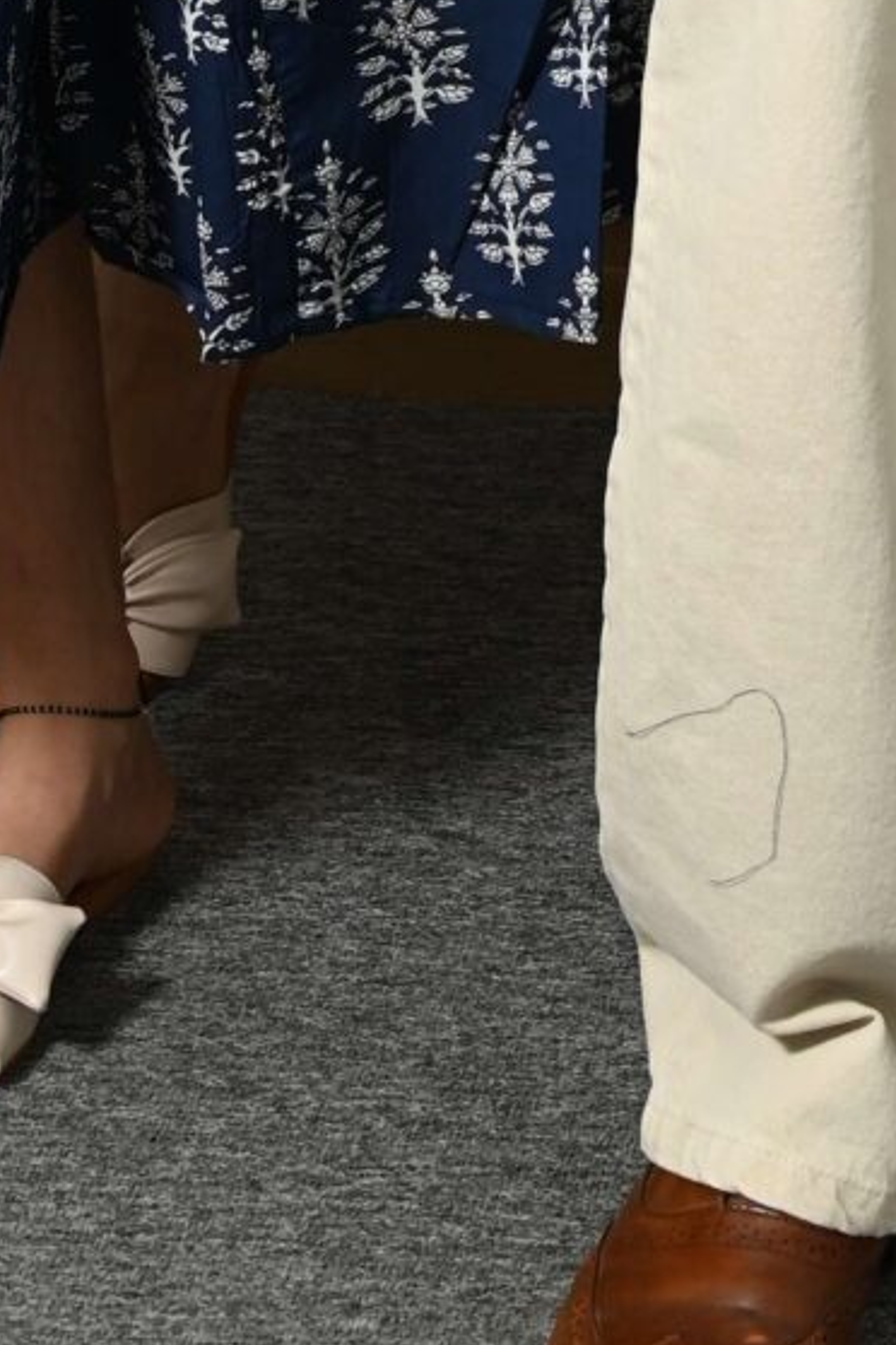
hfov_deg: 7.3
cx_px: 1027
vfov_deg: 10.0
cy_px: -1499
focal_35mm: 188
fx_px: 7018
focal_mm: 41
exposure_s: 1/160
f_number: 5.6
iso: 400
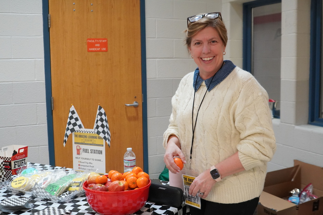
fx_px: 377
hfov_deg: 46.4
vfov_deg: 31.9
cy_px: 108
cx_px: 162
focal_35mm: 42
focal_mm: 28
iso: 3200
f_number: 4
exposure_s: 1/160
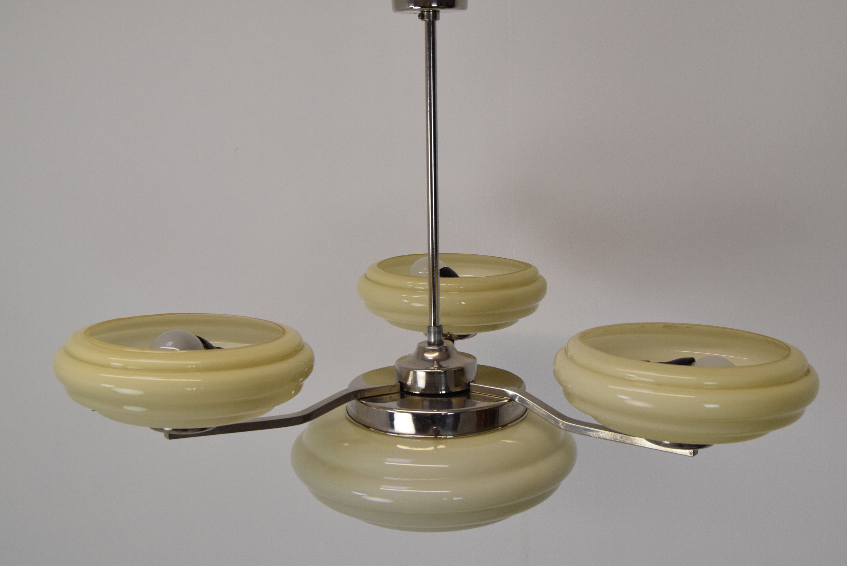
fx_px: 1201
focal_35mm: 51
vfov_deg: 26.5
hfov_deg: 38.9
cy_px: 283
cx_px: 424
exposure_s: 1/320
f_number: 9
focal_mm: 34
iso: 1600
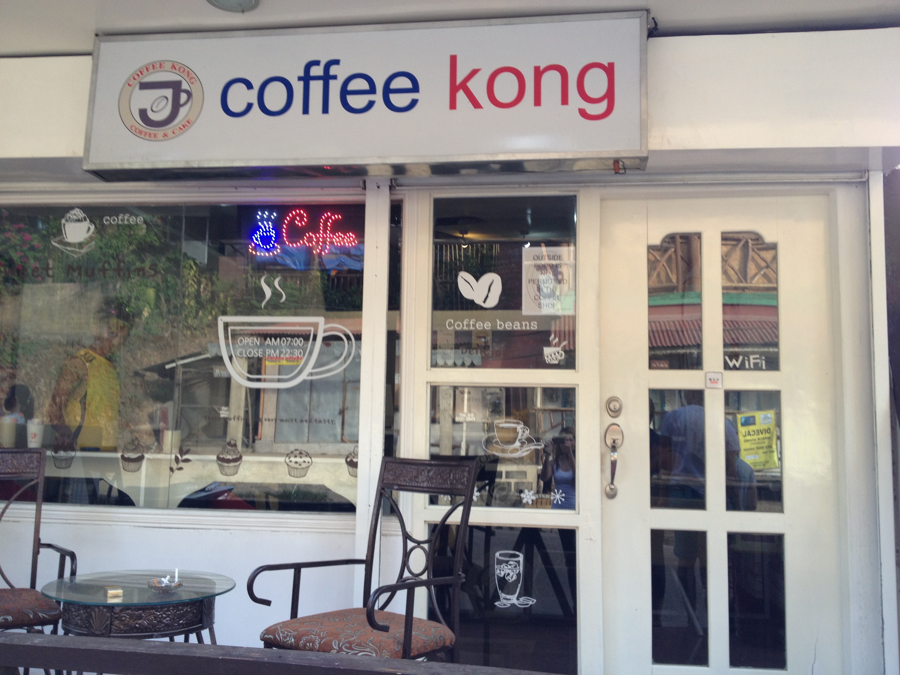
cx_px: 450
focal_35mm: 35
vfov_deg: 40.7
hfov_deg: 52.6
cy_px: 338
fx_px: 910
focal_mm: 4.28
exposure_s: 1/60
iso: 50
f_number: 2.4
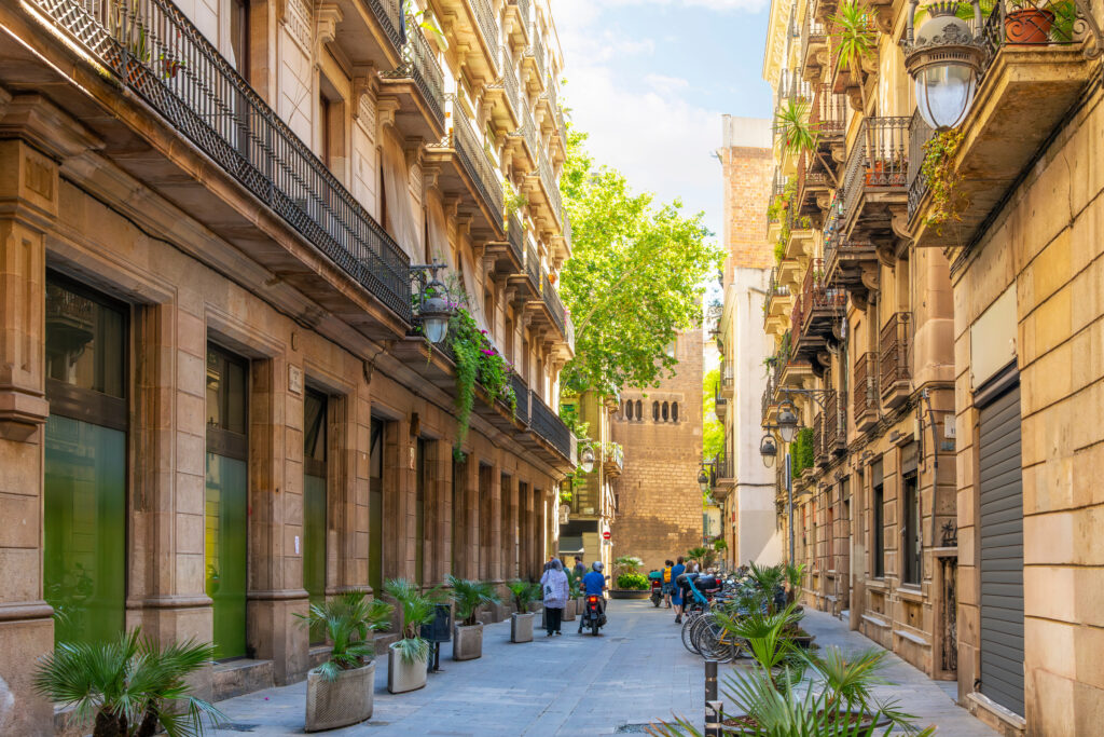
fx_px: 1349
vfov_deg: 30.5
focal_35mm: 44
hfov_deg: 44.5
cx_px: 552
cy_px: 368
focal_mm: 44
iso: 1600
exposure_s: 1/160
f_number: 9
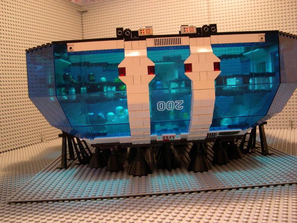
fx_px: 326
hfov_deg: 49.0
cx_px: 148
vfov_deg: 37.7
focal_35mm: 38
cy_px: 112
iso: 400
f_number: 2.8
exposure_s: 1/25.8
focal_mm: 8
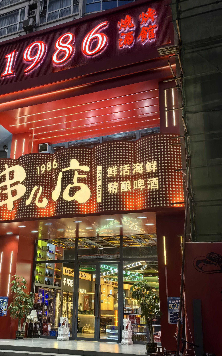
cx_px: 86
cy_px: 175
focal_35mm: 38
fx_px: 368
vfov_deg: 51.5
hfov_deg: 33.4
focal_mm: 5.75
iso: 50
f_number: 2
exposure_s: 1/100
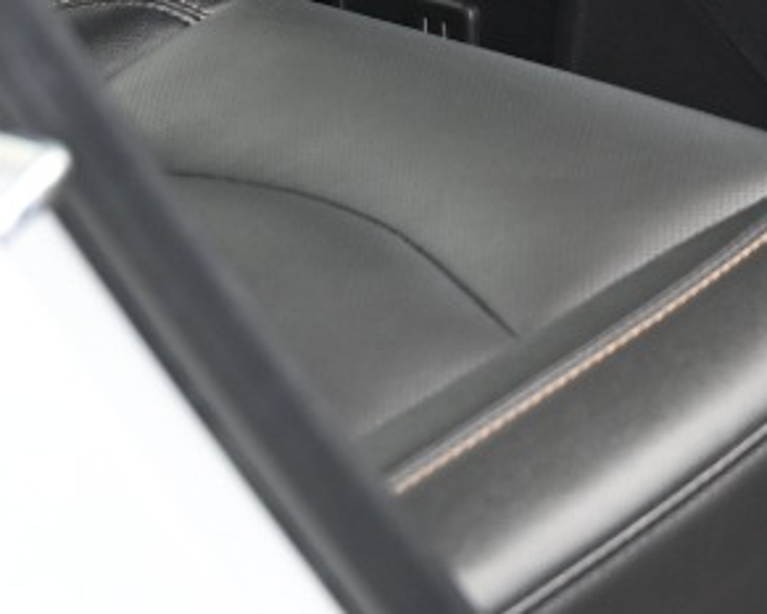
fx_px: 4632
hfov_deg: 9.2
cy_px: -356
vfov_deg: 7.4
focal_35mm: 204
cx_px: 1112
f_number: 4
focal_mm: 39
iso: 320
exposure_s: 1/250
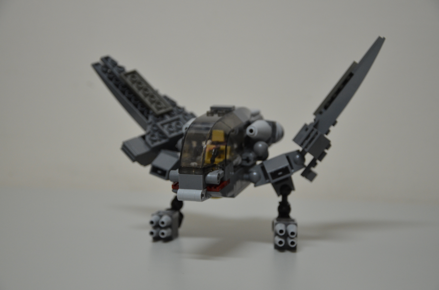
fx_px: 876
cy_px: 145
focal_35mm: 72
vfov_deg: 18.8
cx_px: 220
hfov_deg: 28.1
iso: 900
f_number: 4.8
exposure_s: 1/30
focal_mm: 48
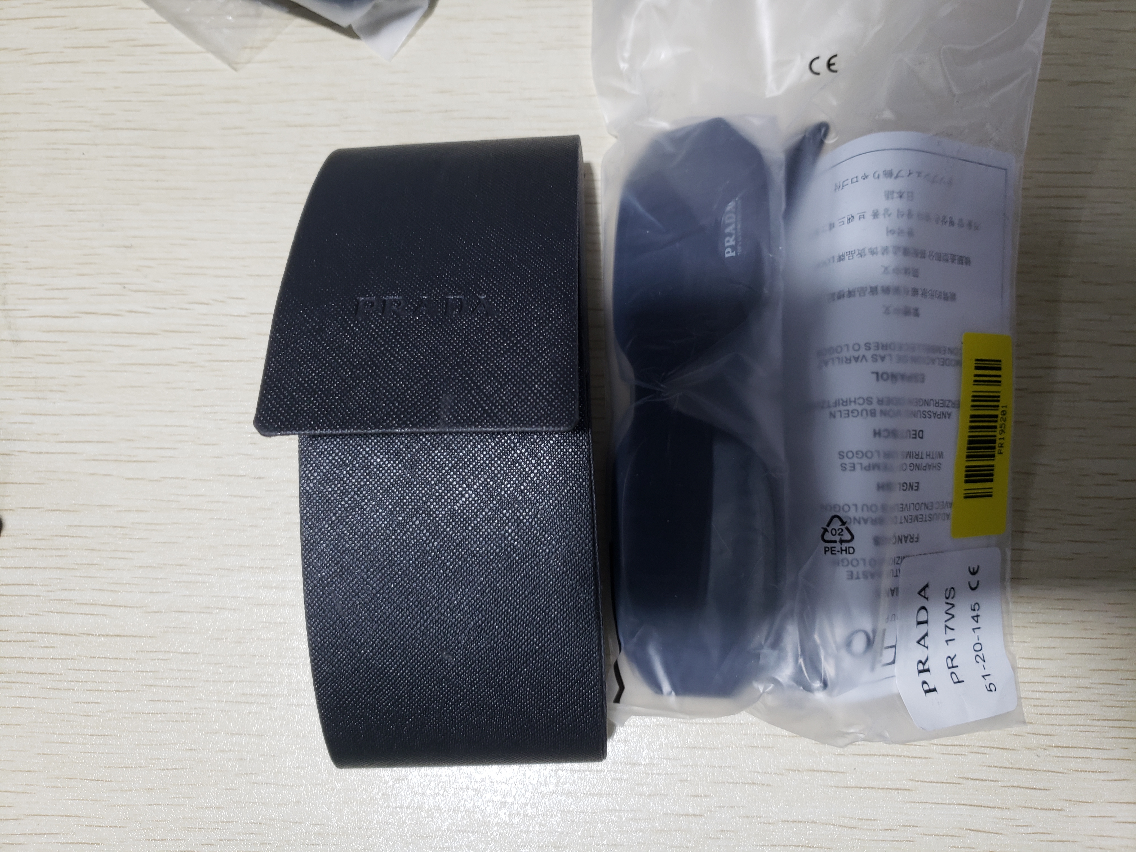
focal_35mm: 26
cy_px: 426
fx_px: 853
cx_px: 568
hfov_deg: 67.3
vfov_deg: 53.1
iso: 64
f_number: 1.5
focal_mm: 4.3
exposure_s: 1/100
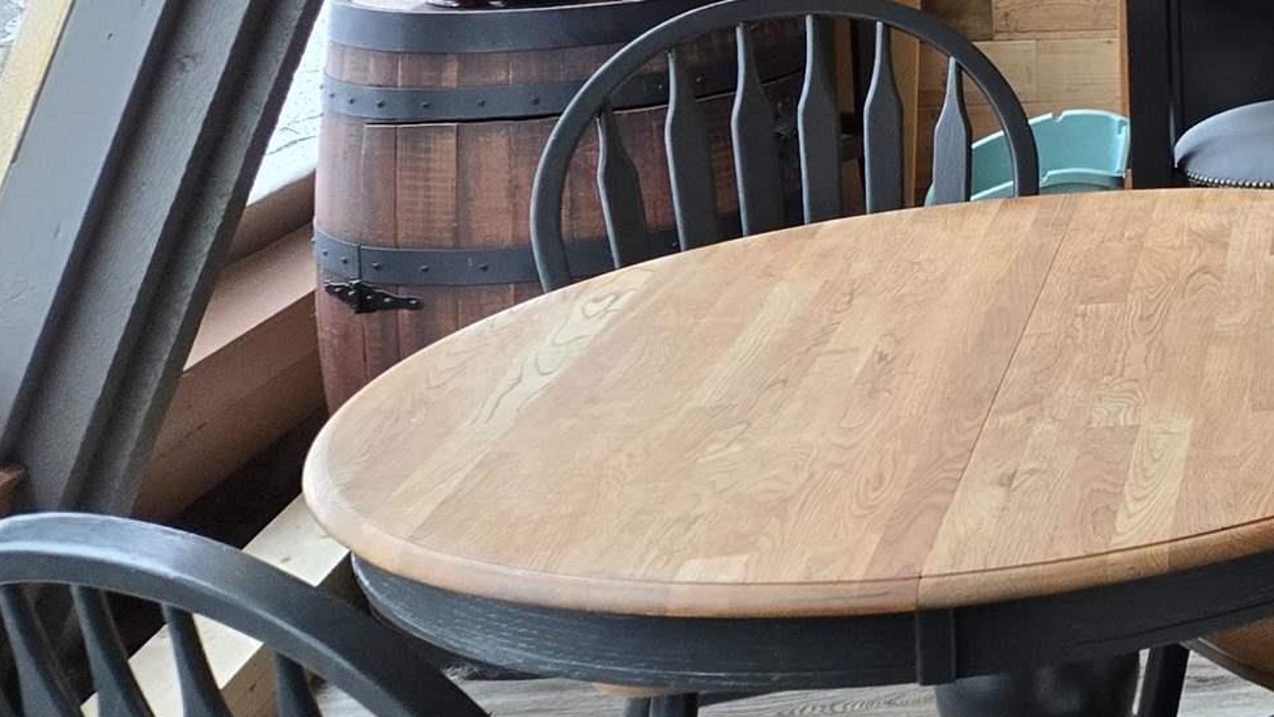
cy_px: -230
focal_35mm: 79
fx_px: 2669
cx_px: 1857
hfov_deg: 22.5
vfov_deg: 14.6
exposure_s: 1/180
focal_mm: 5.4
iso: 160
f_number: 1.8
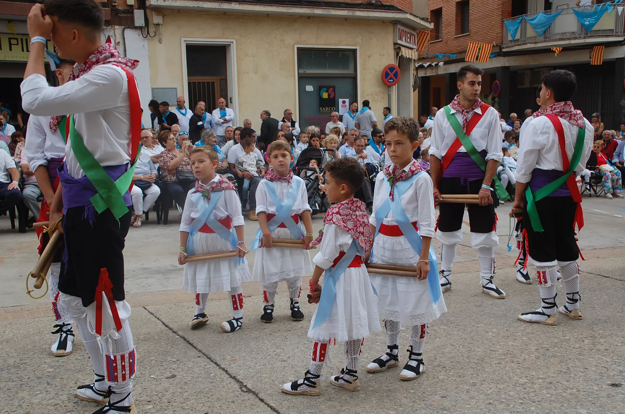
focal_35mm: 42
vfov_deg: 31.8
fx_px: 728
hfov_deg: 46.5
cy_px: 207
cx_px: 312
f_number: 6.3
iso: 200
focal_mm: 28
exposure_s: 1/160
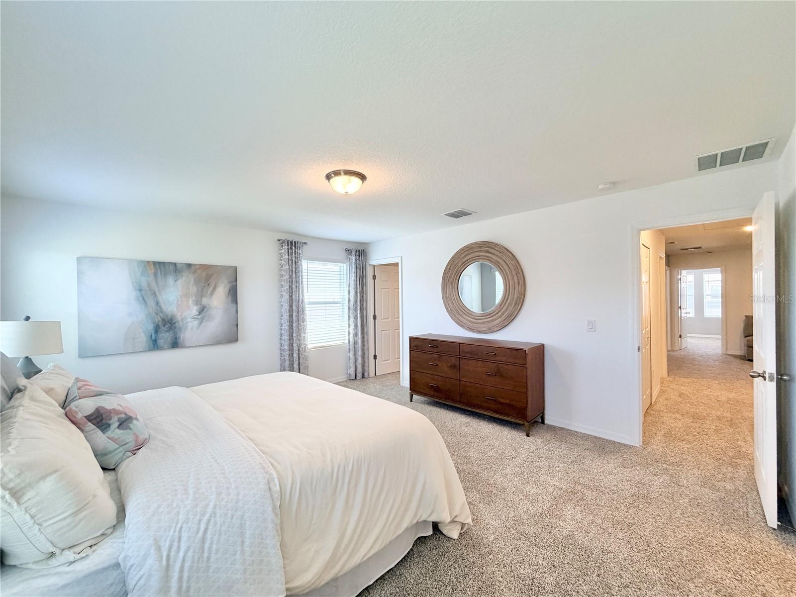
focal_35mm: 14
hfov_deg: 102.1
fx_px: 322
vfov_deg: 85.7
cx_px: 398
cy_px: 298
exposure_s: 1/120
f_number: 2.2
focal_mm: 2.22
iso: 250
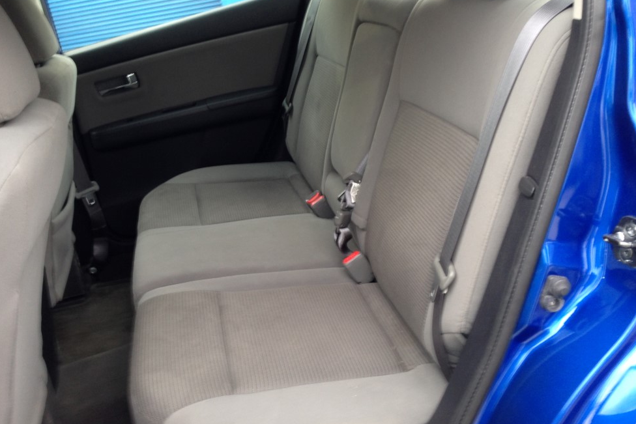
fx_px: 636
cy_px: 189
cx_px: 310
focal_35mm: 36
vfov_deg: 36.8
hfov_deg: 53.1
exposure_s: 1/20
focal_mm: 4.12
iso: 64
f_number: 2.4
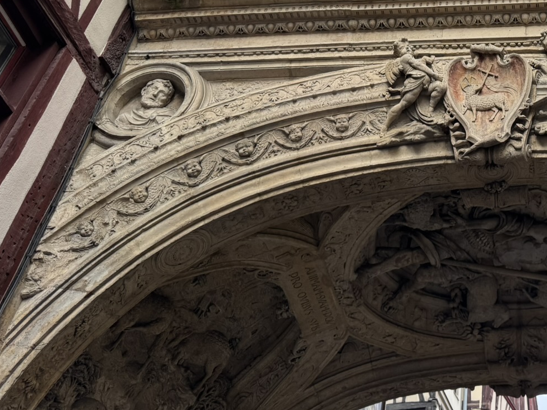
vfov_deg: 27.4
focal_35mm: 50
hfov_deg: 35.8
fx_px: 790
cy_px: 1
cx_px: 496
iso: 80
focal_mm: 6.76
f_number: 1.78
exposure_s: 1/1339
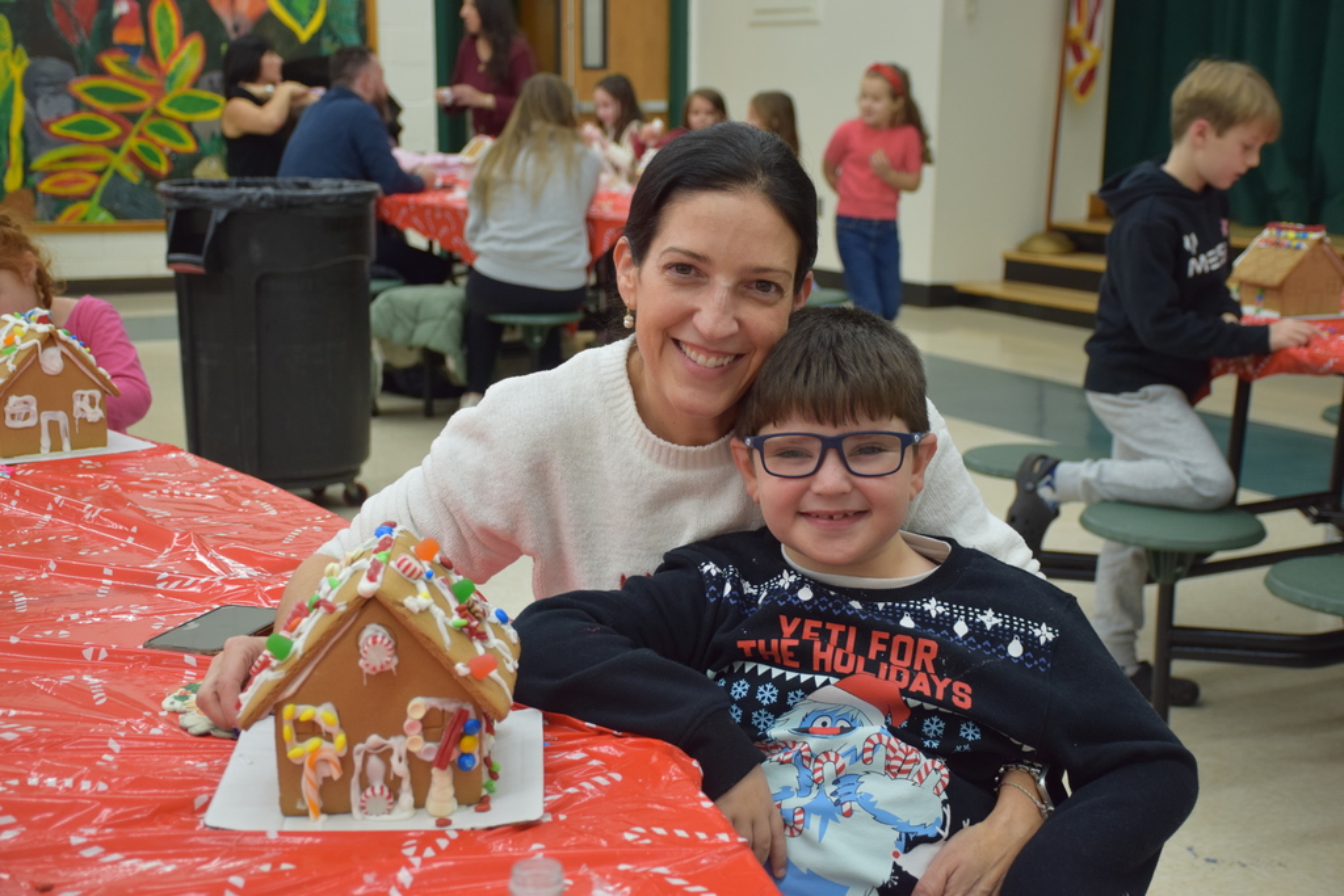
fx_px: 1960
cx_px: 672
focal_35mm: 52
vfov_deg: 25.8
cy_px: 448
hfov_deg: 37.8
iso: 560
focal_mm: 35
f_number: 4.2
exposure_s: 1/60
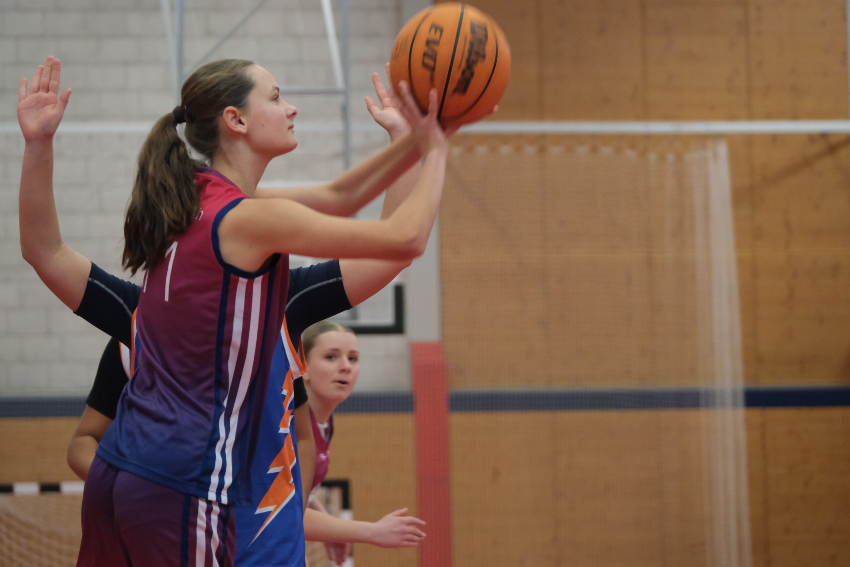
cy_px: 284
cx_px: 425
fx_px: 4793
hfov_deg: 10.1
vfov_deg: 6.8
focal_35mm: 203
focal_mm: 135
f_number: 5.6
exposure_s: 1/400
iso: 5000
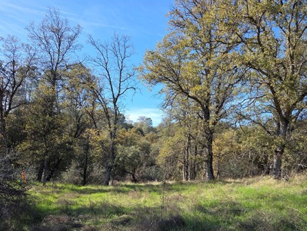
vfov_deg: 42.1
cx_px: 194
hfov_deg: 54.6
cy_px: 162
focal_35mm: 33
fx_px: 293
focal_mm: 5.4
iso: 80
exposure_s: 1/1904
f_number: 1.8
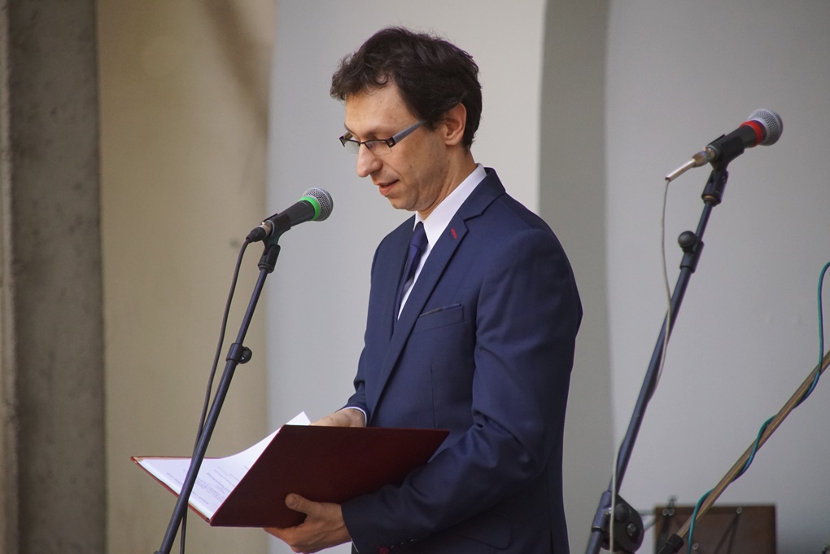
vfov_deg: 4.6
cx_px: 415
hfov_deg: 6.9
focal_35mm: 300
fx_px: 6916
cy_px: 277
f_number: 6.3
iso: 1250
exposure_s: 1/320
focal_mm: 200
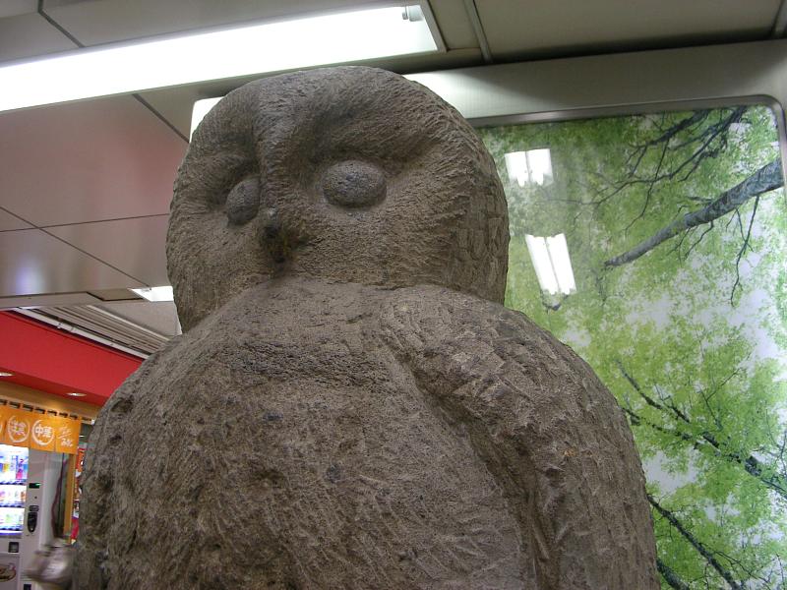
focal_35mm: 38
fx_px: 864
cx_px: 394
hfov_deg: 49.0
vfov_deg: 37.7
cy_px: 295
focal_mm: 6.3
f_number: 3.5
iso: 121
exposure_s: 1/30
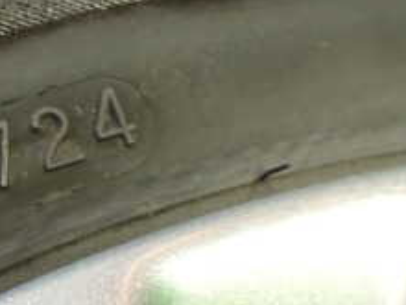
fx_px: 962
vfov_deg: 17.9
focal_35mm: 82
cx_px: -83
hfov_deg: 22.0
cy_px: 203
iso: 800
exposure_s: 1/40
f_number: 2.3
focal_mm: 5.4
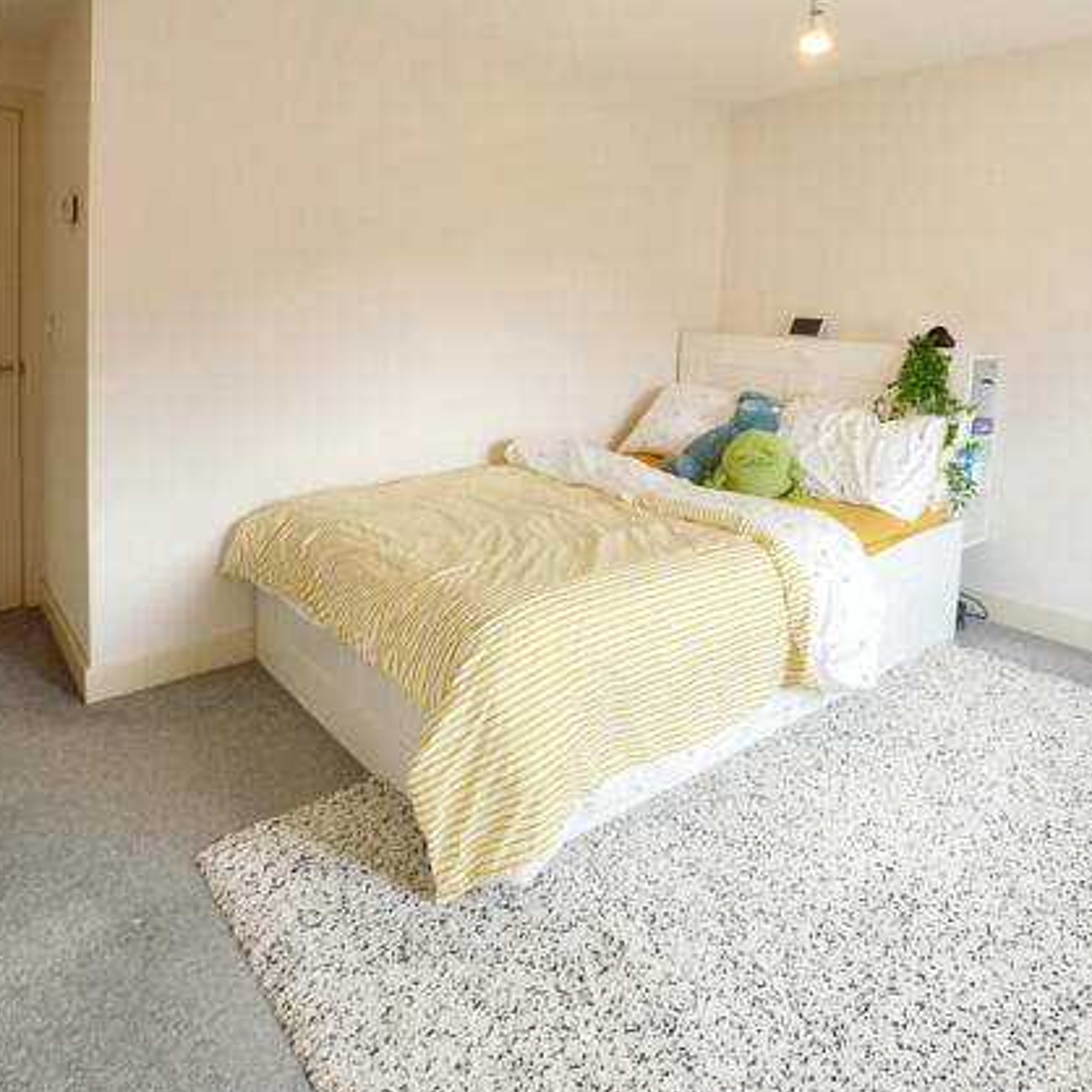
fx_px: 714
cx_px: 692
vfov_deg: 74.8
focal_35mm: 20
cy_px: 567
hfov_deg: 73.4
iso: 200
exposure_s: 1/15
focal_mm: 10
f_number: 8
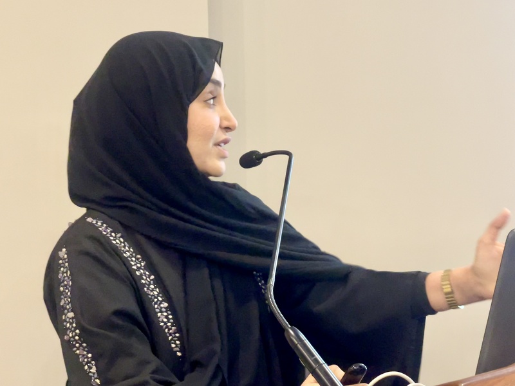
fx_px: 952
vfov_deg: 22.9
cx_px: 258
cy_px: 193
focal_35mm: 64
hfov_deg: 30.3
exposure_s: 1/50
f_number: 2.2
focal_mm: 7.5
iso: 640
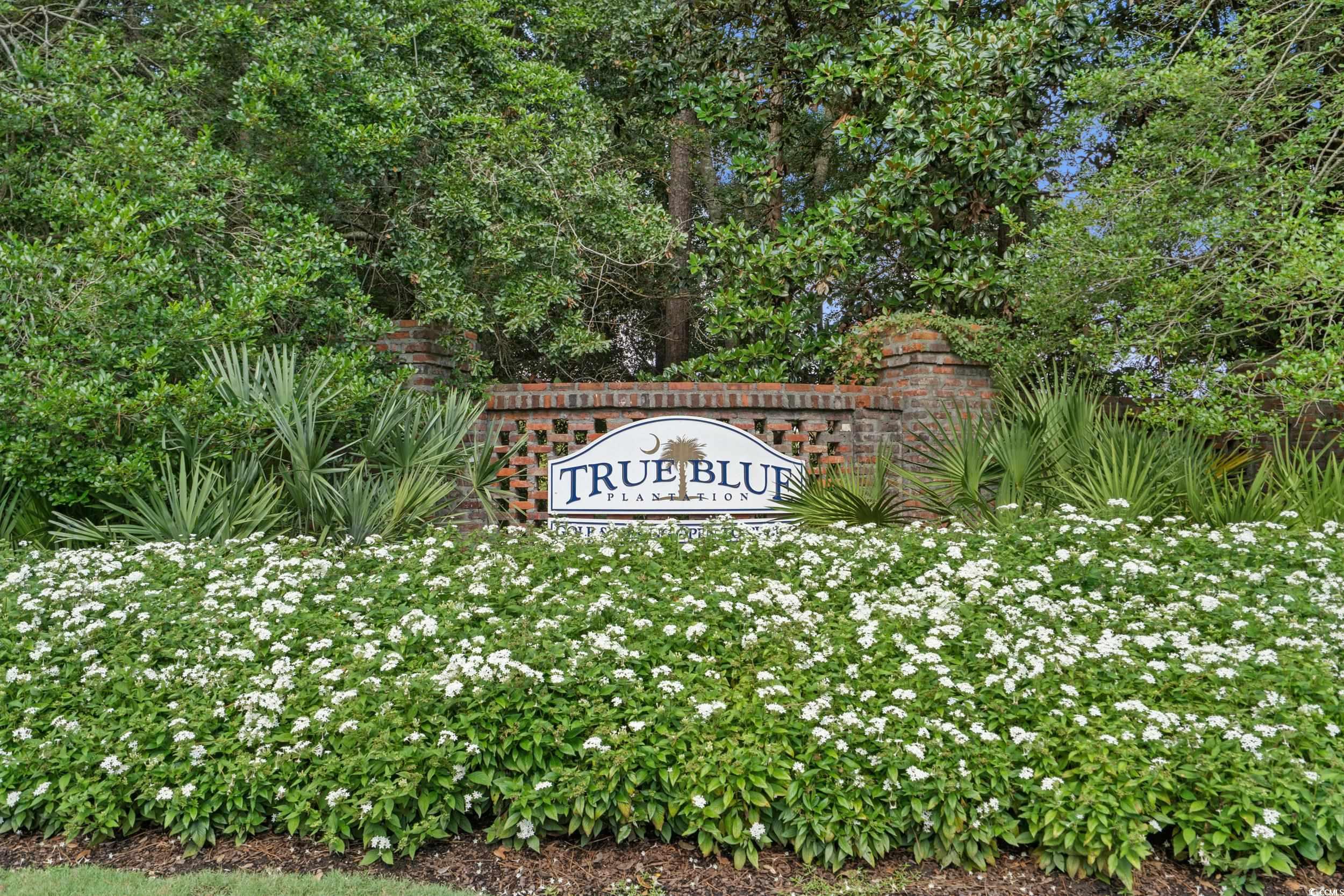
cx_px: 672
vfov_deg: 42.3
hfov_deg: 60.3
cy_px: 448
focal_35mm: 31
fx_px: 1157
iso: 320
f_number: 8
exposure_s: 1/80
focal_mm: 31
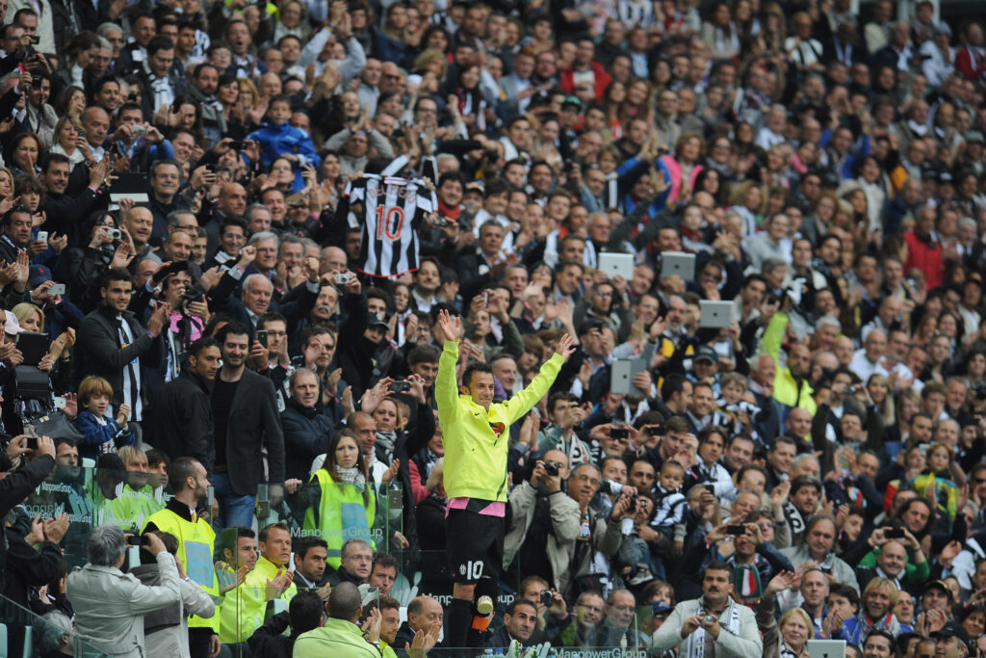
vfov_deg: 3.3
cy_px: 329
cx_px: 493
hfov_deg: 4.9
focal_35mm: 420
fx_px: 11504
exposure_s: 1/800
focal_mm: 420
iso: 1000
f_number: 4
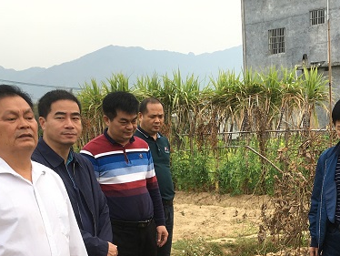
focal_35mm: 62
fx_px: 609
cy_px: 251
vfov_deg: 22.8
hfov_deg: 30.8
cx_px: 237
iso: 25
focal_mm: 4.15
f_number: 2.2
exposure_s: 1/538
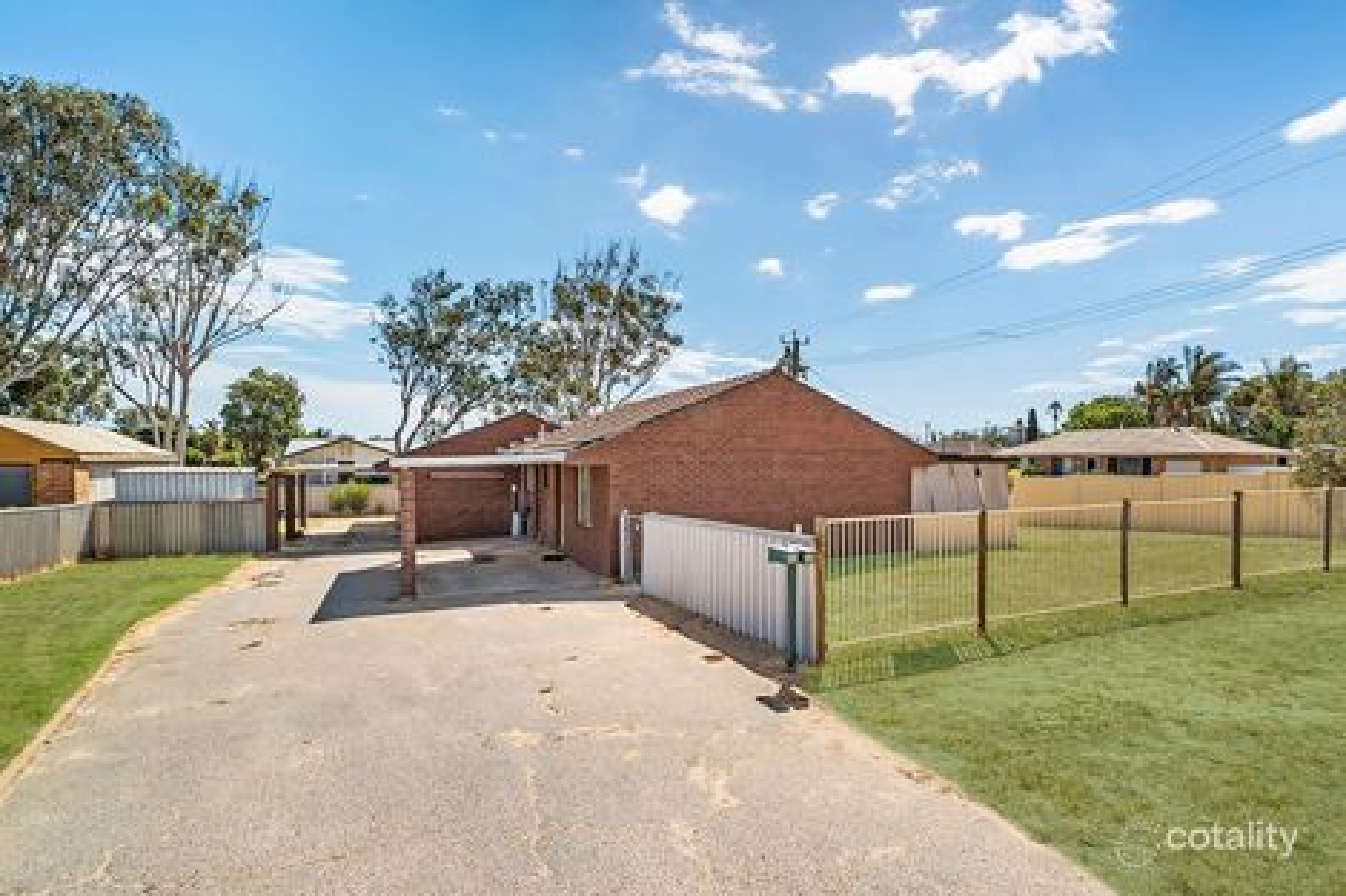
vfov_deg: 73.7
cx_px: 673
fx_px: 598
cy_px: 448
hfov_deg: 96.8
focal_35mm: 16
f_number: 9
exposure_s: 1/80
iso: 100
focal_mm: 16
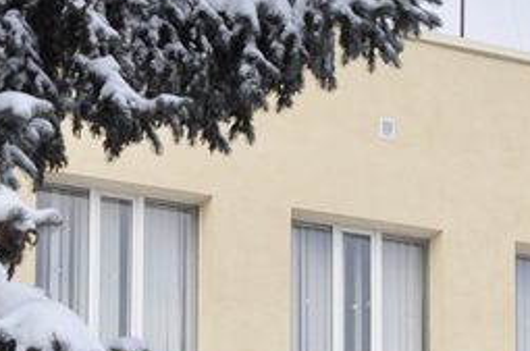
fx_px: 2159
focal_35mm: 147
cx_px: 661
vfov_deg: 8.9
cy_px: 640
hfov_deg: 13.5
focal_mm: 25
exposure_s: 1/320
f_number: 9
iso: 200
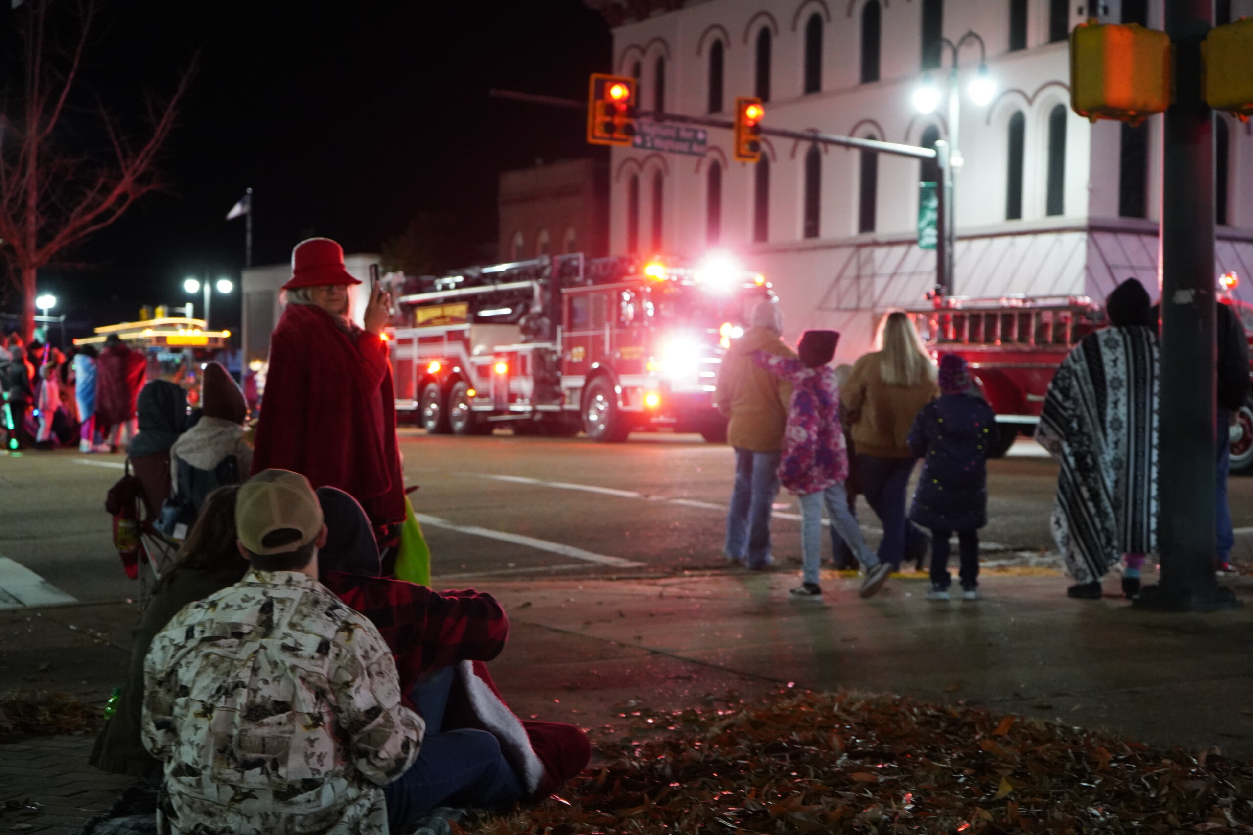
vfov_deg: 27.0
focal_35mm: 50
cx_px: 626
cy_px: 418
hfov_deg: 39.6
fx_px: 1740
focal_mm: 50
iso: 8000
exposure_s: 1/60
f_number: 4.5
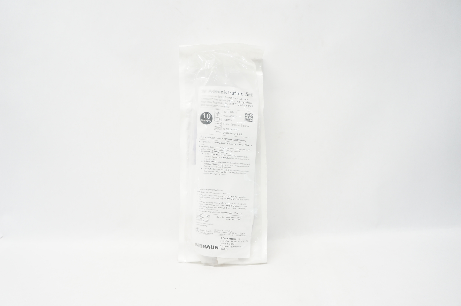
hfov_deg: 67.4
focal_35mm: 27
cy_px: 153
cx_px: 230
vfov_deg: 47.8
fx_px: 345
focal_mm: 18
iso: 400
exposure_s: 1/100
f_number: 3.5
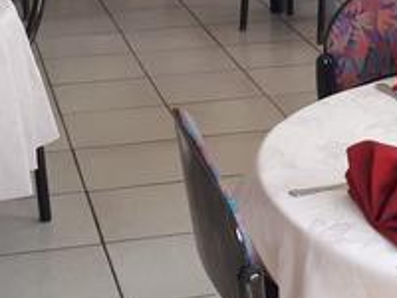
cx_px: 252
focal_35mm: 108
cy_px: -125
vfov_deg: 13.1
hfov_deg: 18.2
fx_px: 1239
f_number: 1.9
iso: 50
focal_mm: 3.6
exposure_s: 1/100
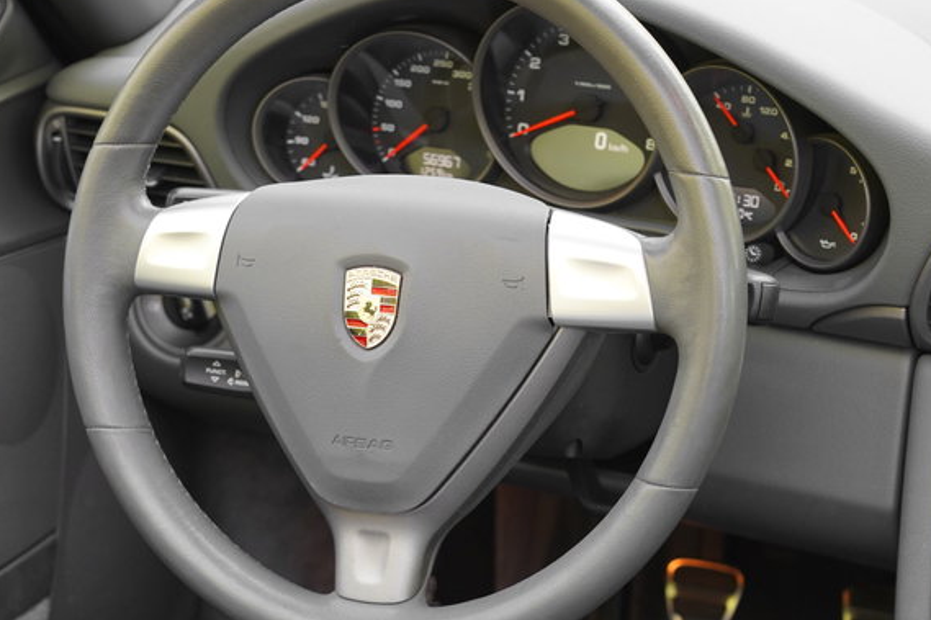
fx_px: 2895
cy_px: 281
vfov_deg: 12.2
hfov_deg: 18.2
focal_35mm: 112
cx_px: 373
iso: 1600
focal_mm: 83
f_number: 6.3
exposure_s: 1/100
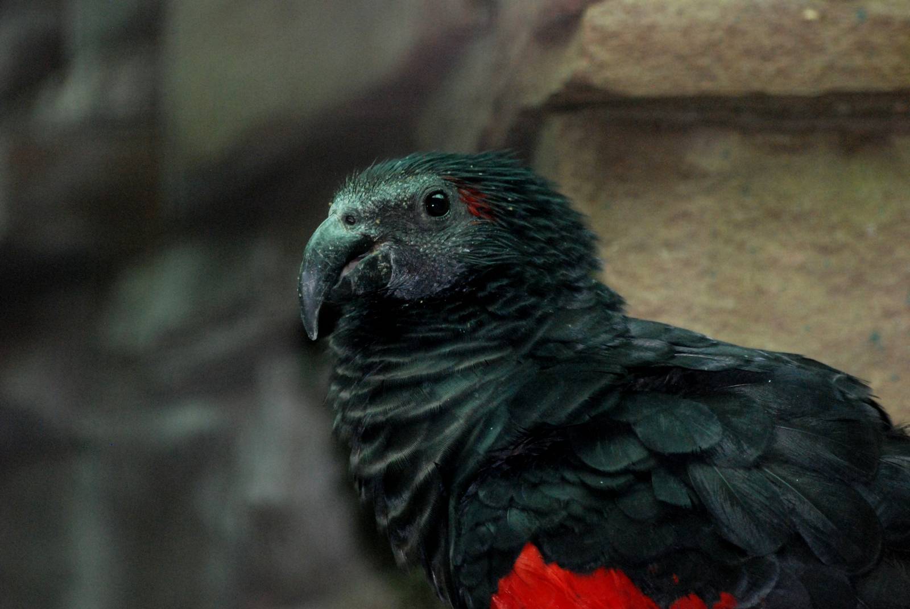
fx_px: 6453
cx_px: 455
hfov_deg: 8.1
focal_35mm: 255
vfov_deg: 5.4
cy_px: 304
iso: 1600
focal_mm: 170
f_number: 5.6
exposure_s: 1/60
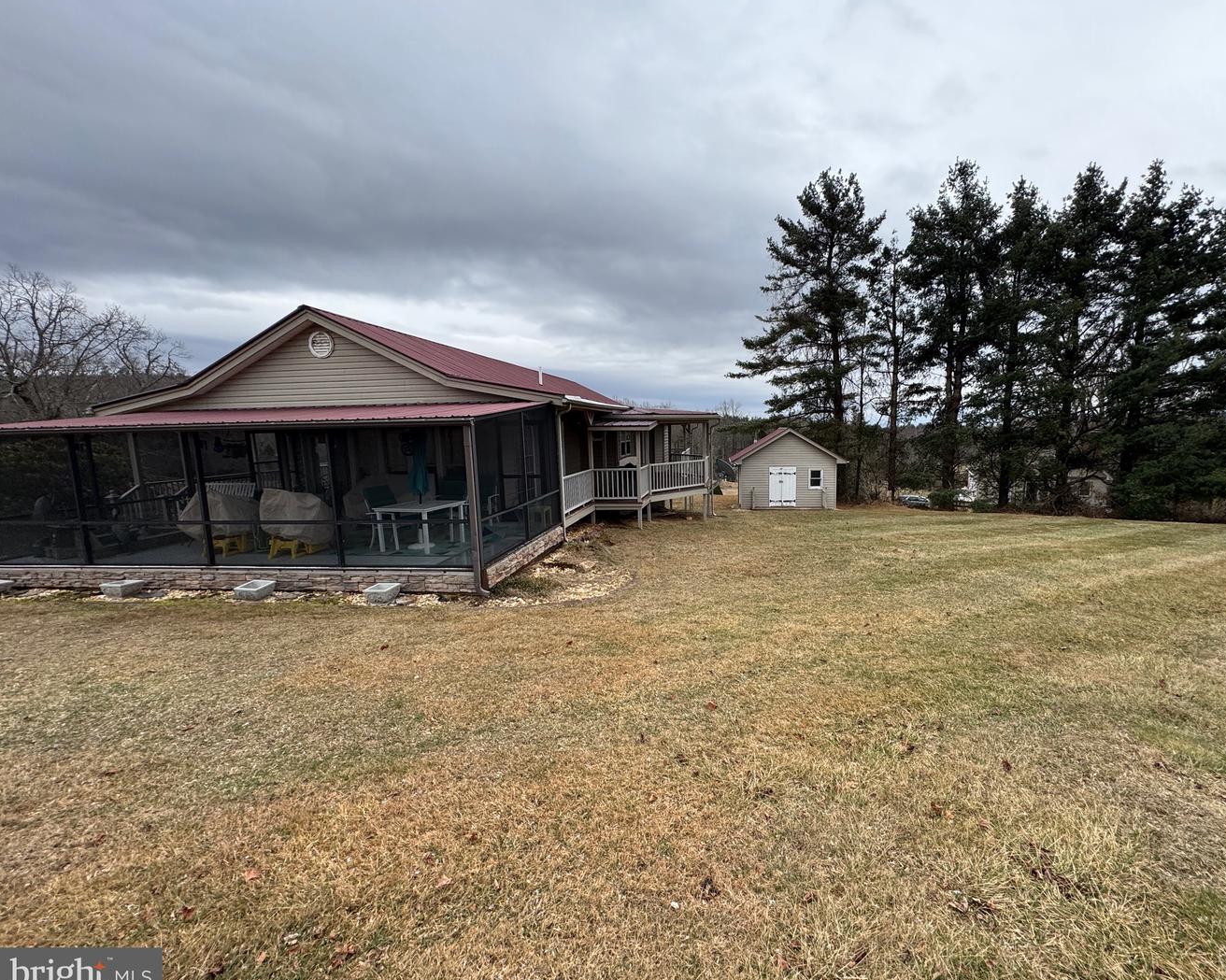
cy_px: 497
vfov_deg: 84.0
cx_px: 671
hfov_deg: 96.5
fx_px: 544
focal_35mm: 15
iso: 40
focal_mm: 2.22
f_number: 2.2
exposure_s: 1/438
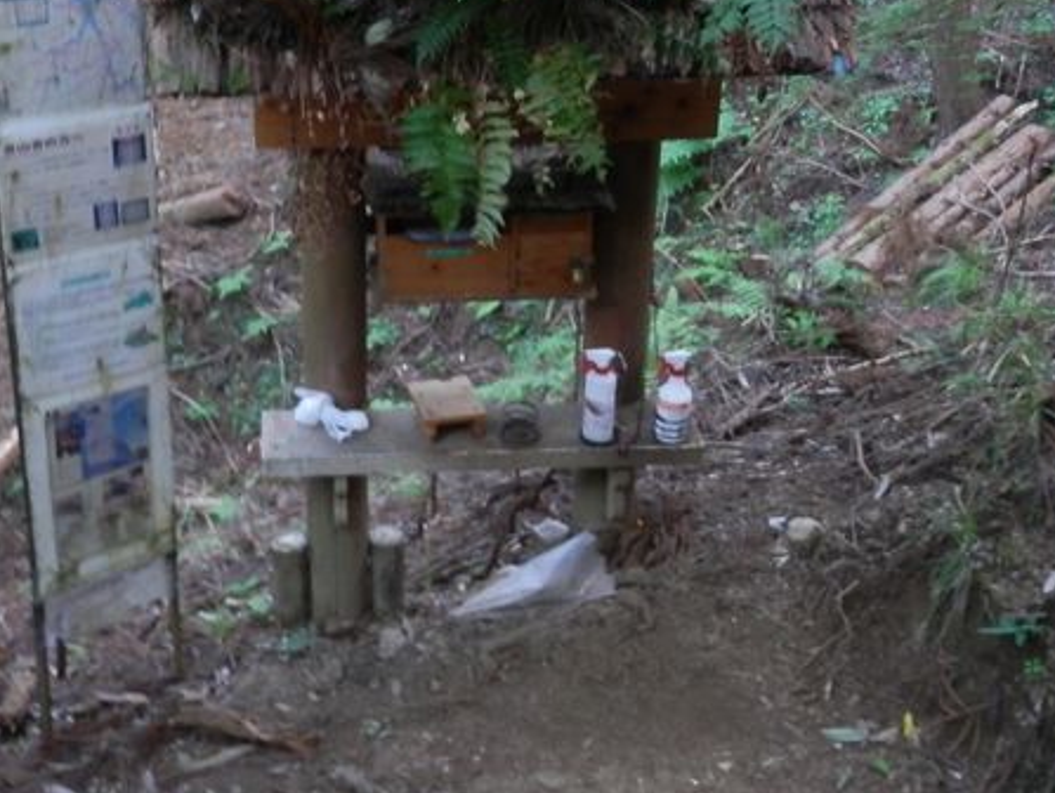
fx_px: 1800
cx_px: 373
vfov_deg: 24.8
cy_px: 297
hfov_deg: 32.5
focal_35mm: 59
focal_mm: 6
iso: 200
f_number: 3.4
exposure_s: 1/4
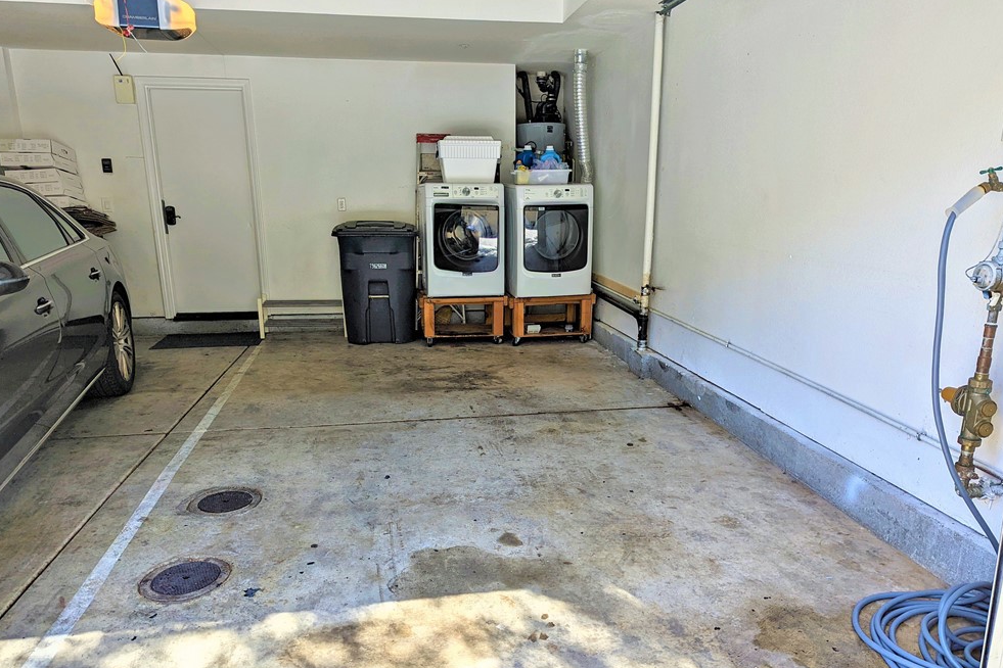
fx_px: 724
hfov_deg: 69.4
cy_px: 384
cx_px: 497
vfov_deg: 49.4
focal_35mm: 26
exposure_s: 1/341
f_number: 1.85
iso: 29
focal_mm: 6.81
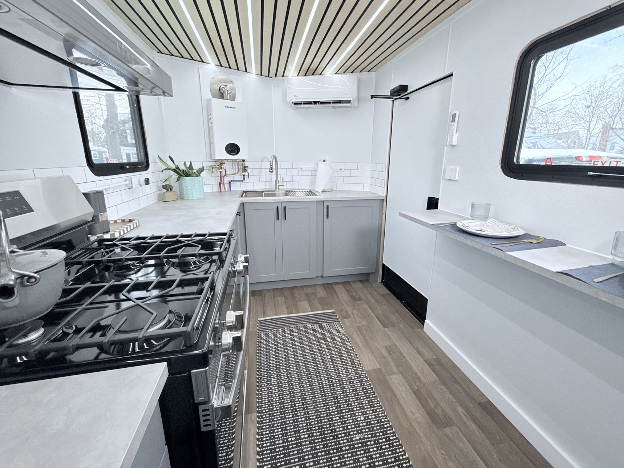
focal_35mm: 15
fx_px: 270
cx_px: 323
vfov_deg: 81.7
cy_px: 223
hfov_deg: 98.1
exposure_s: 1/120
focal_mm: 2.22
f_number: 2.2
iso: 250
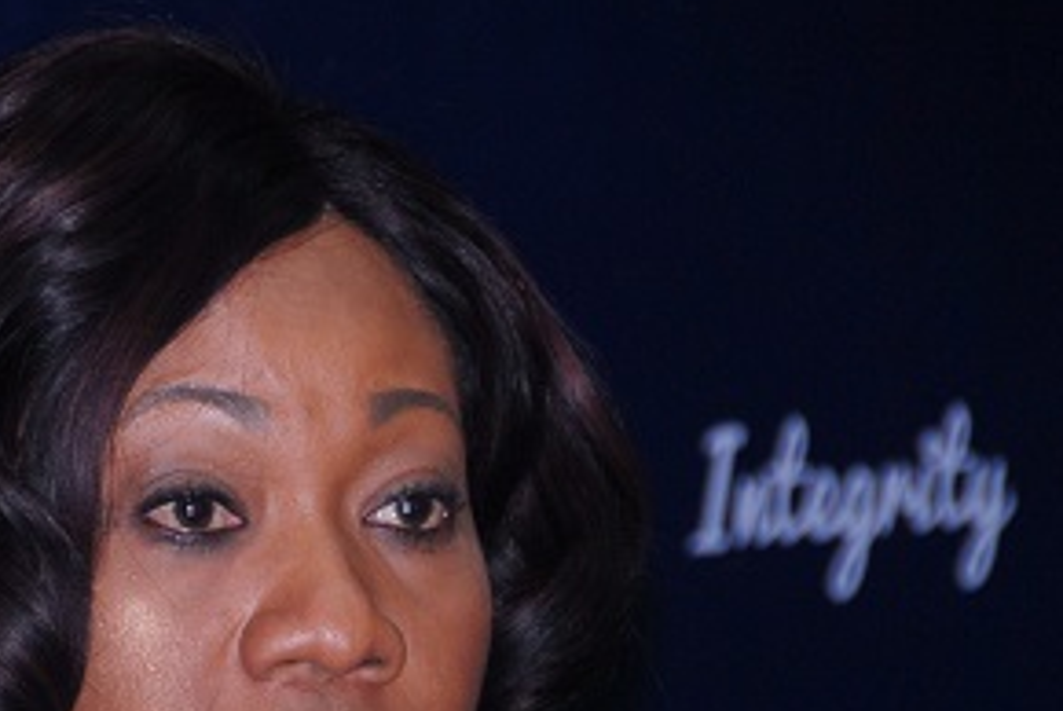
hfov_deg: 7.7
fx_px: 7892
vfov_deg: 5.1
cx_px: 246
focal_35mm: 267
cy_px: 698
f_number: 5.3
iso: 200
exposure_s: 1/100
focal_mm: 86
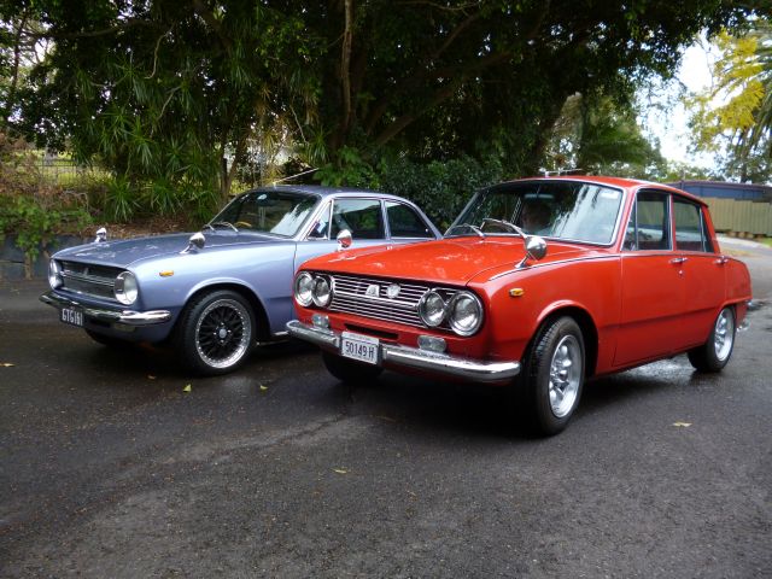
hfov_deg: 63.4
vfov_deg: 49.7
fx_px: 624
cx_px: 386
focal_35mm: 28
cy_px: 290
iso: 100
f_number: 3.1
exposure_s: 1/80
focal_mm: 5
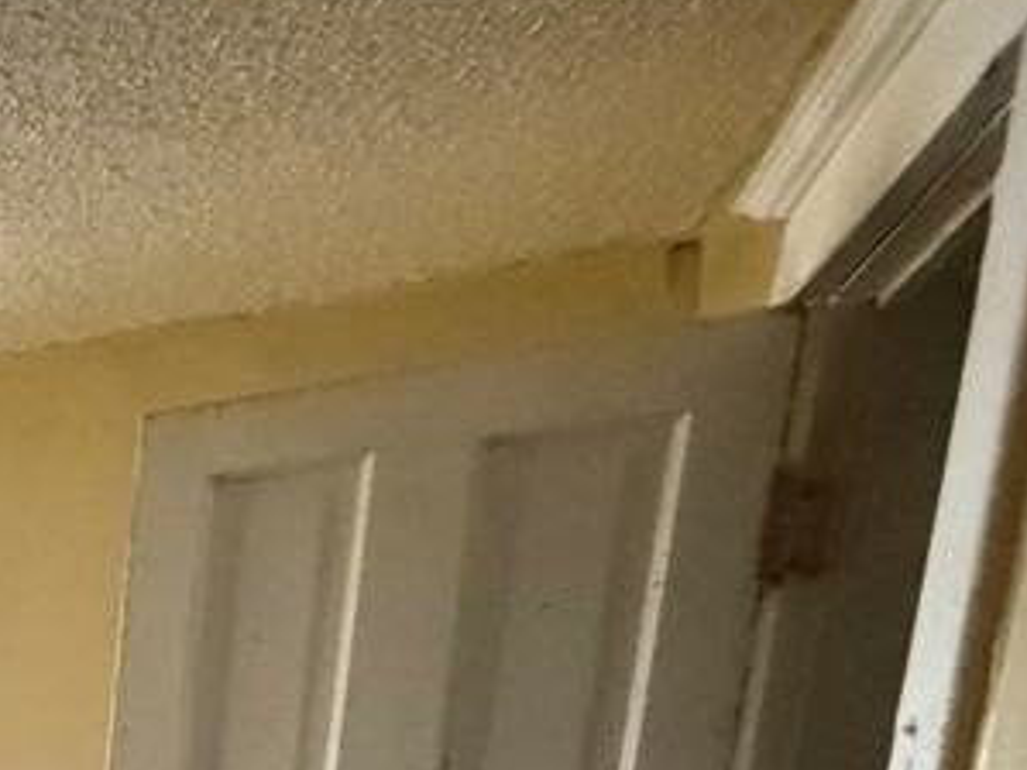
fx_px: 1424
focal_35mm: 48
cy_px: 1107
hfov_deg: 24.4
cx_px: -694
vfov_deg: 24.5
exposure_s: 1/60
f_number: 2.2
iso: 1250
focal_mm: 2.22
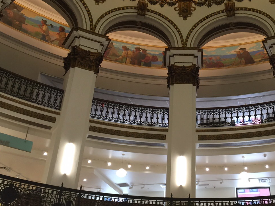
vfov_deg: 29.5
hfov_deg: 38.5
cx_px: 180
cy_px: 76
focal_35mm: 49
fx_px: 389
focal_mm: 4.15
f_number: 2.2
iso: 32
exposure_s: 1/15
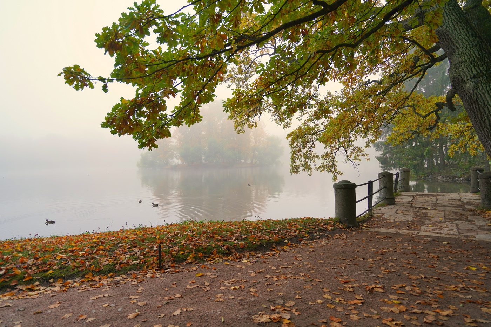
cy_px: 164
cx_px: 246
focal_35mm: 19
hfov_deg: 86.9
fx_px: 259
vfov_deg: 64.6
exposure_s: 1/60
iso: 200
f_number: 4
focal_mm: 19
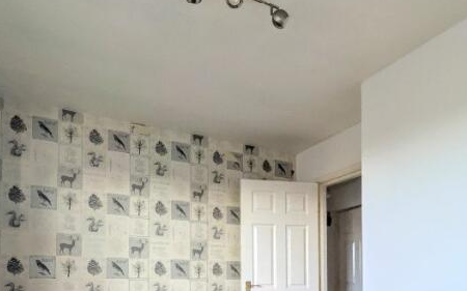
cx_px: 262
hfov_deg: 64.4
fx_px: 369
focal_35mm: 29
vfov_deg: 39.5
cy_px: 270
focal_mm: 2.02
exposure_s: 1/131
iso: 43
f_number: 1.7
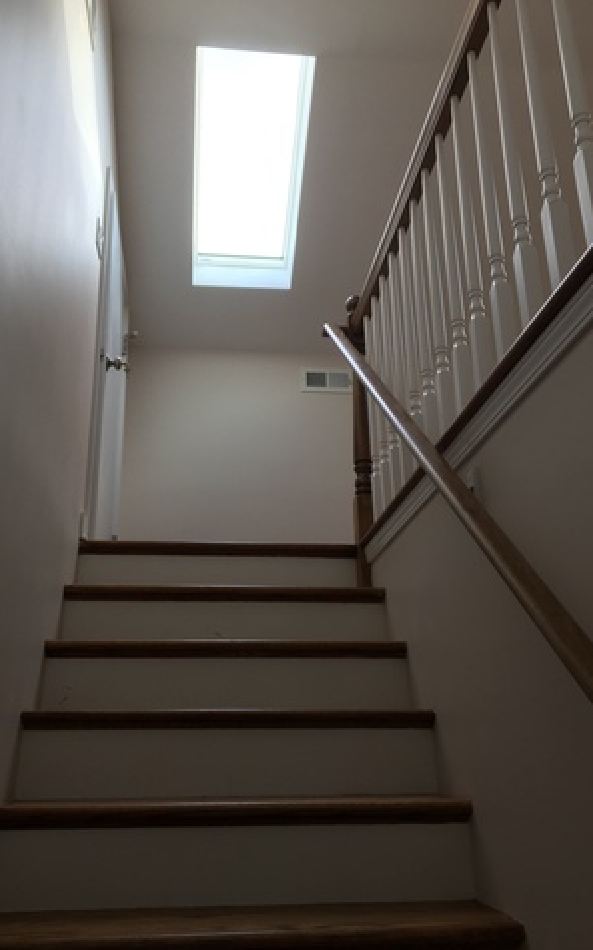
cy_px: 475
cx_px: 272
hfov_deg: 40.5
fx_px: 803
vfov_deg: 61.3
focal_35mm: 31
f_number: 2.2
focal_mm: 4.15
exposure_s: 1/60
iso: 32
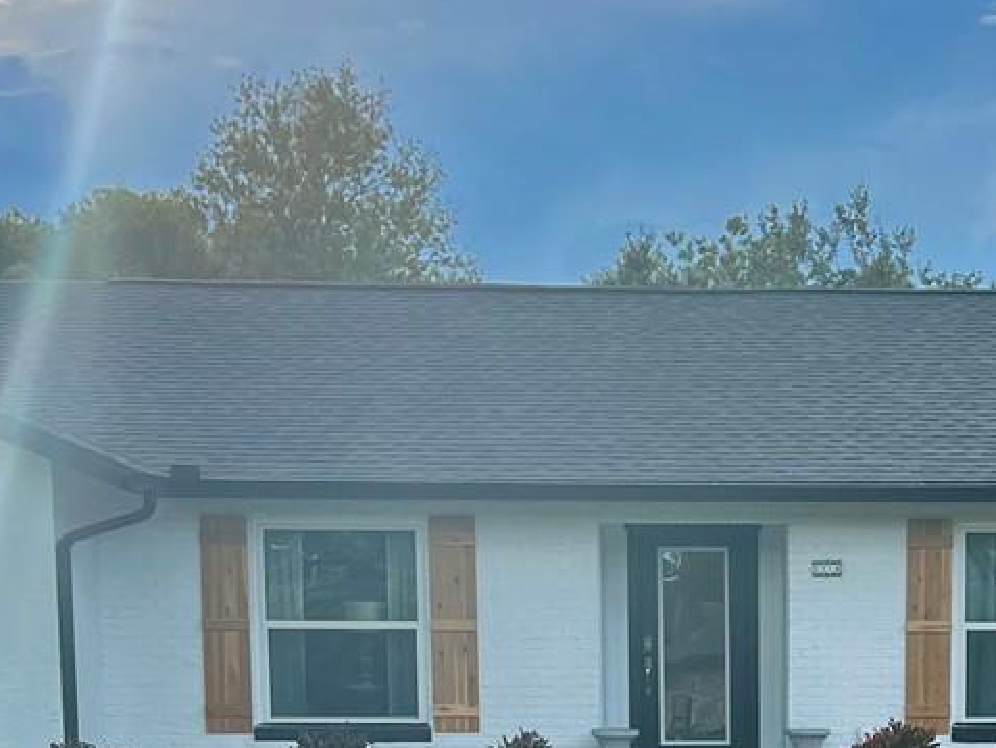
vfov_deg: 16.2
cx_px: 808
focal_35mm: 87
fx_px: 2504
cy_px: 919
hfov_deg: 22.2
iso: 50
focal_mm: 5.7
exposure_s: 1/1468
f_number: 1.5
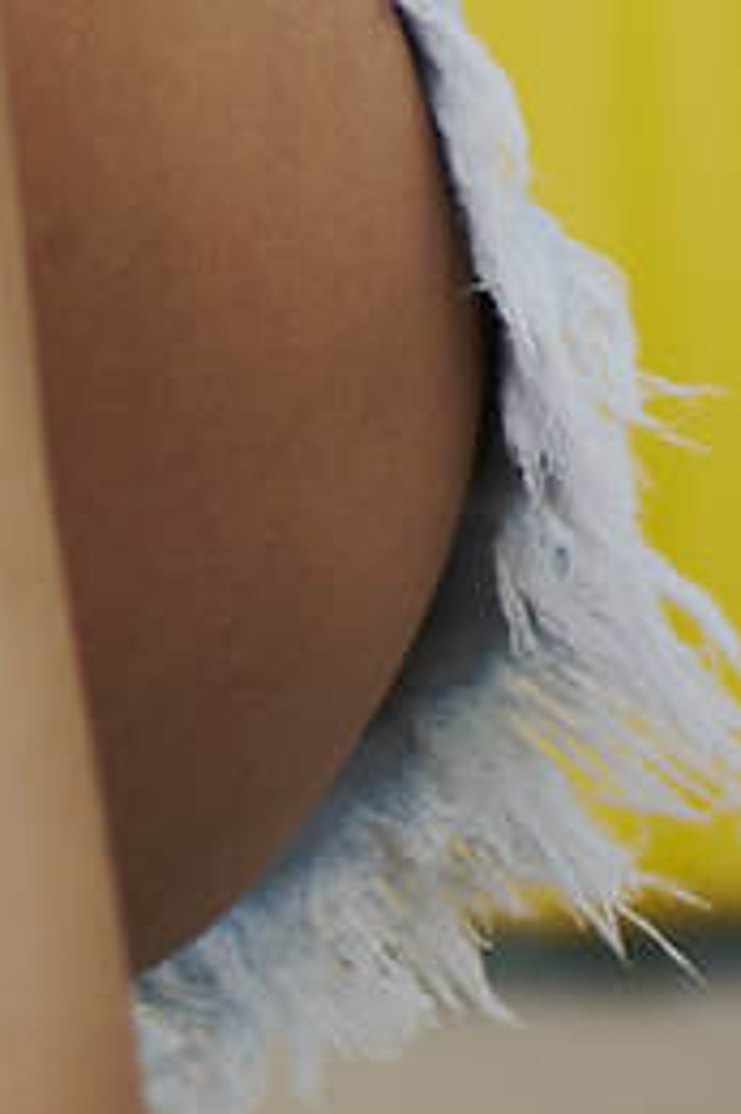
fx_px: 16044
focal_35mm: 519
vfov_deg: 3.9
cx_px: -1756
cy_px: -908
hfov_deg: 2.6
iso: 100
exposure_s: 1/800
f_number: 2
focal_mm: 50
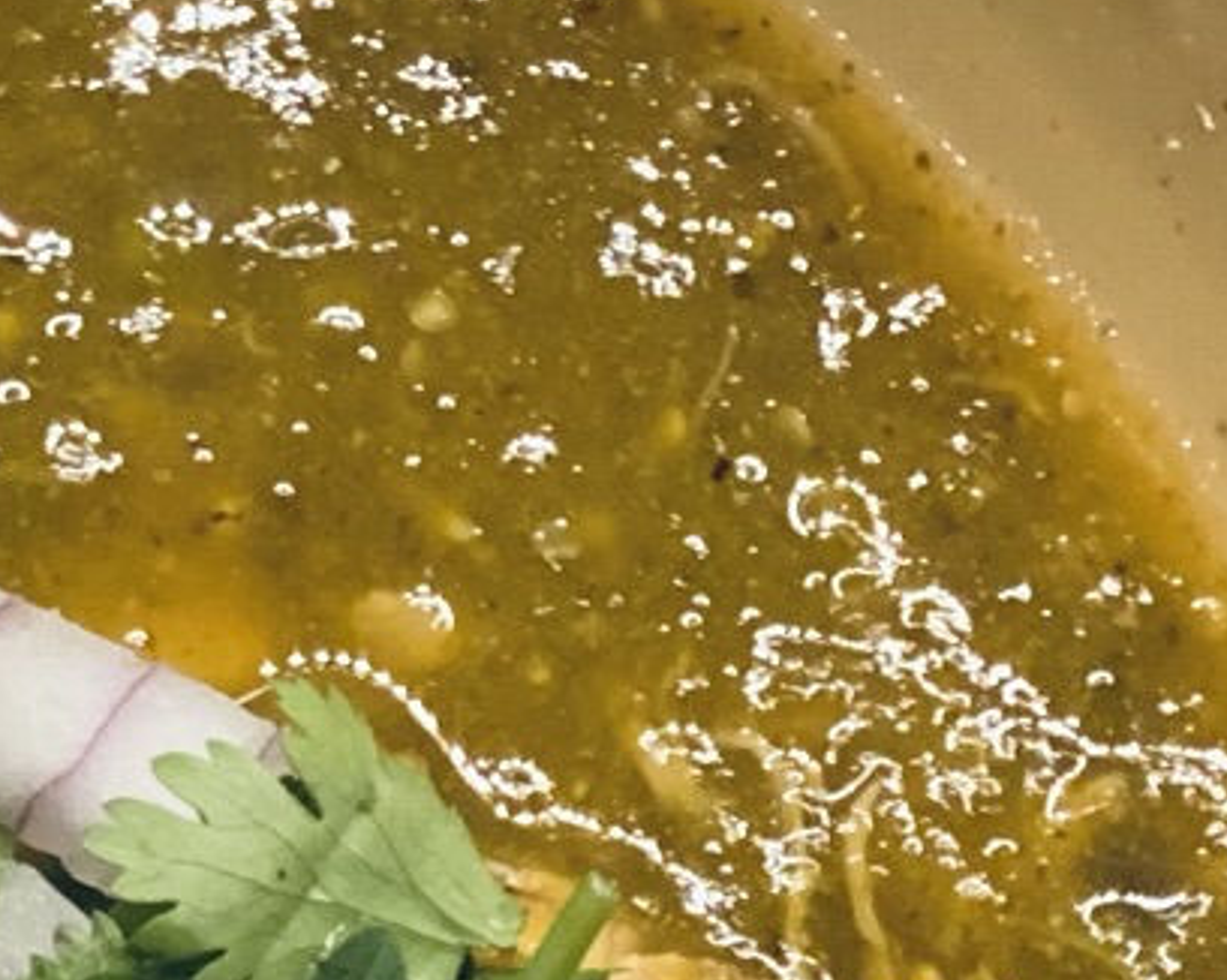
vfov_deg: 6.1
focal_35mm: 249
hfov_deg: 7.6
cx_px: -692
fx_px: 9038
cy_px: 1810
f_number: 2
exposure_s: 1/40
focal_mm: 6
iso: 160
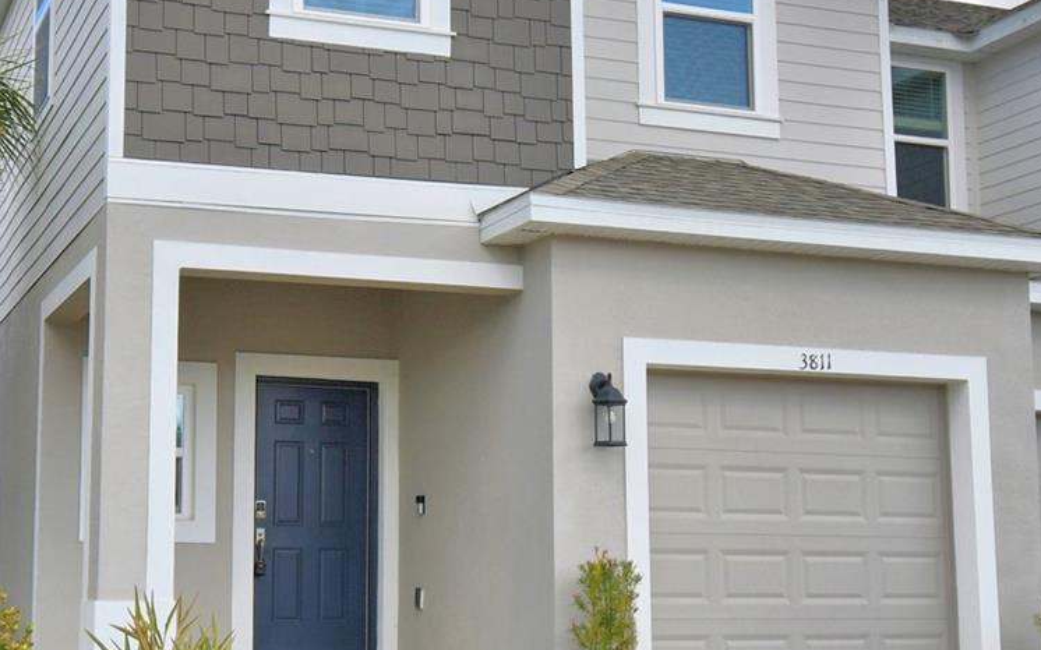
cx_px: 378
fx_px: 1674
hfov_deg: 34.3
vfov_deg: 22.0
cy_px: 345
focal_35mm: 59
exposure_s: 1/640
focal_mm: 18
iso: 100
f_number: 5.3
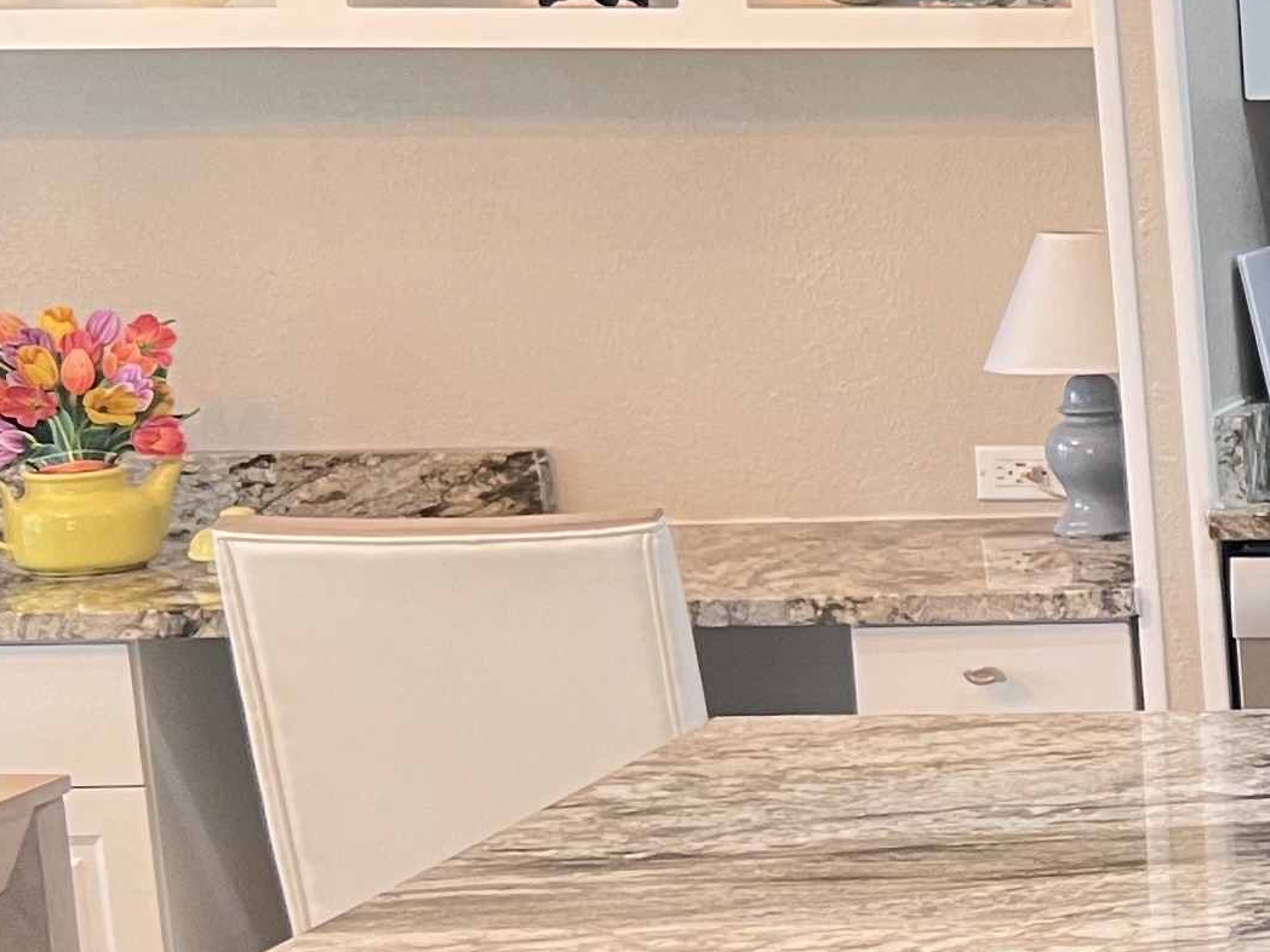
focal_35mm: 100
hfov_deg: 16.4
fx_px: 3669
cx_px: 2294
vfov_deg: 14.7
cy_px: 695
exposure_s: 1/60
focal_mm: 5.7
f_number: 1.5
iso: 125
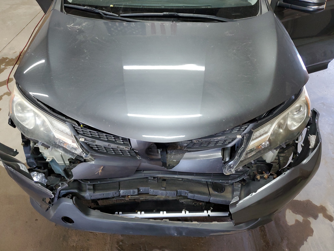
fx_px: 251
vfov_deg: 53.1
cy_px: 126
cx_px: 167
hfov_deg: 67.3
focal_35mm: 26
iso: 189
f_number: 1.5
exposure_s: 1/60.2
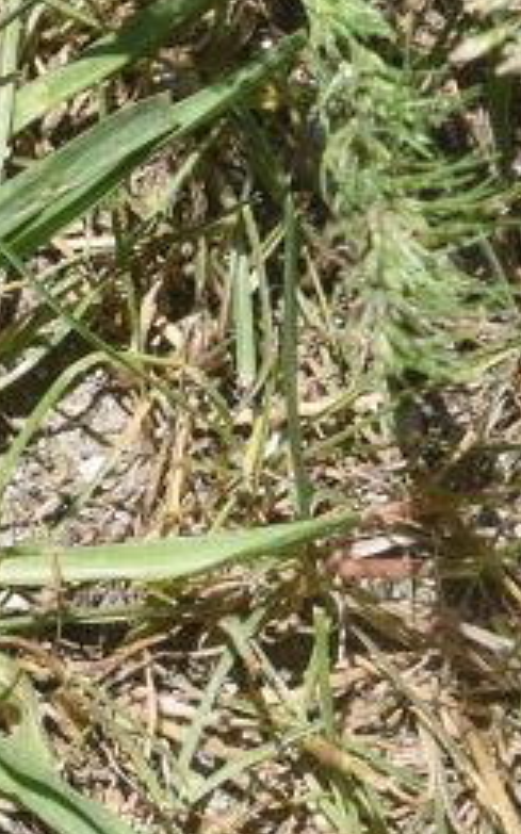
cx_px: -617
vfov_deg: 8.0
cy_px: 347
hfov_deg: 4.9
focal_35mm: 264
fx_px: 6001
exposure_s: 1/160
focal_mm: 52
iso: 160
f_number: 13
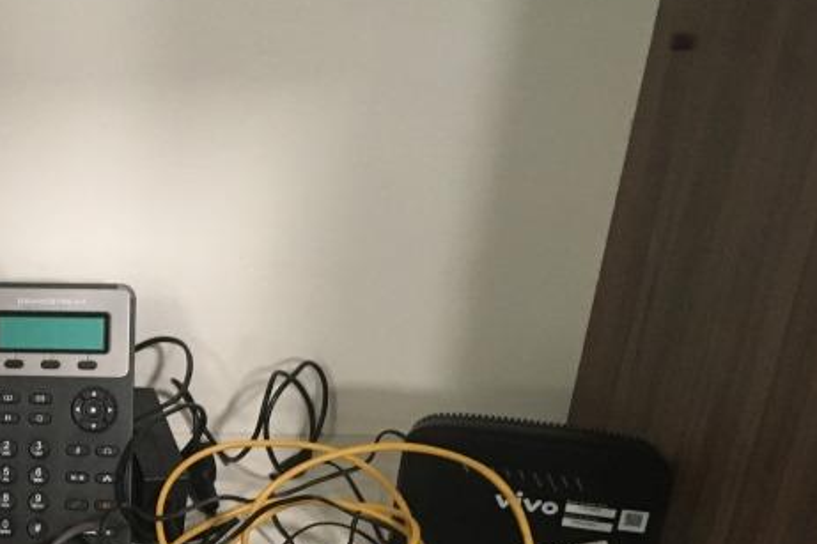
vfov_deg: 20.1
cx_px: -73
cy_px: 427
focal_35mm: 67
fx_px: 1520
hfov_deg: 27.6
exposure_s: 1/20
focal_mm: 4.15
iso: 200
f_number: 2.2
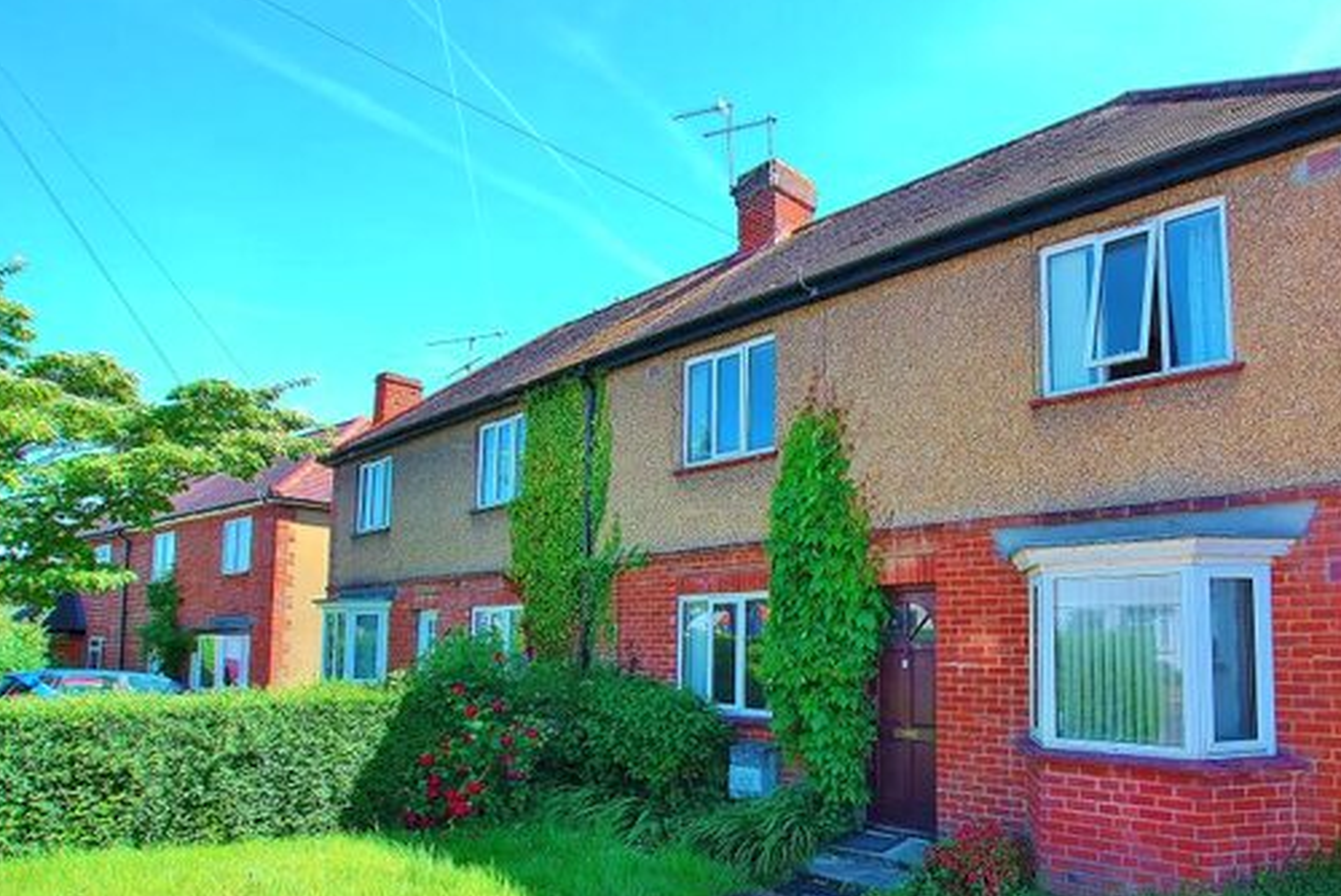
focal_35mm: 21
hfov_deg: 78.0
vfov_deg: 58.7
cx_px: 917
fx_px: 783
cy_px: 566
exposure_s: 1/125
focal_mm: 10
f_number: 5.6
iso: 125
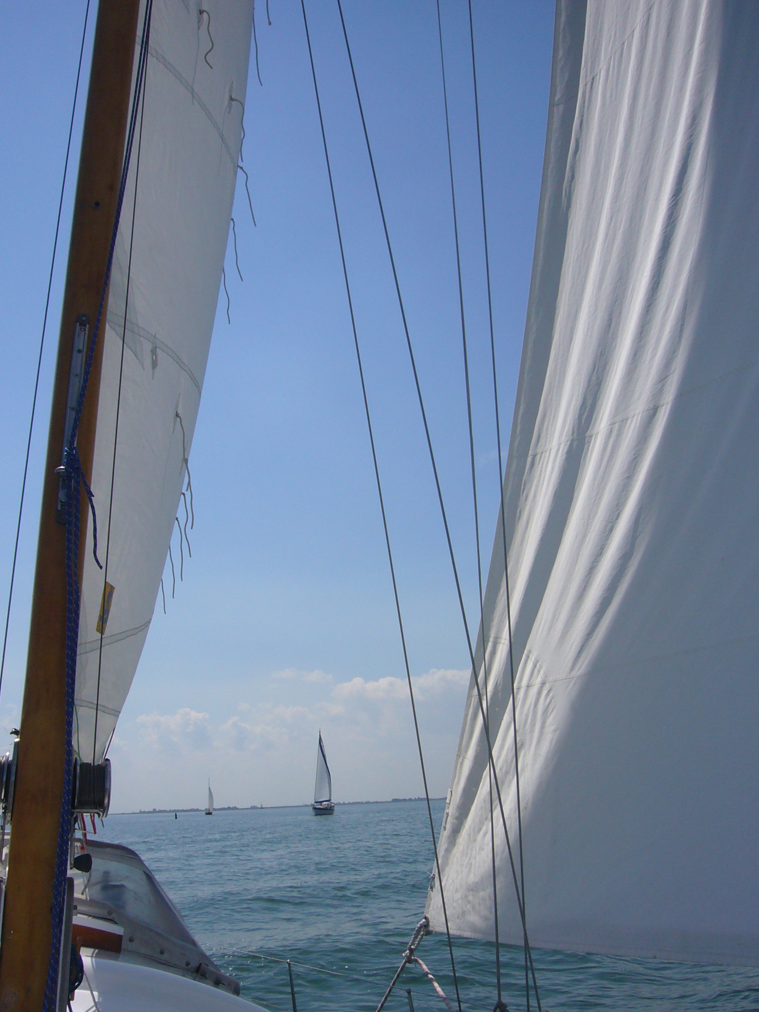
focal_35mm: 35
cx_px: 369
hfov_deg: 40.7
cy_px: 590
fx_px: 1023
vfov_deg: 52.4
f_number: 5.6
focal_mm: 4.6
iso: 80
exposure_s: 1/800
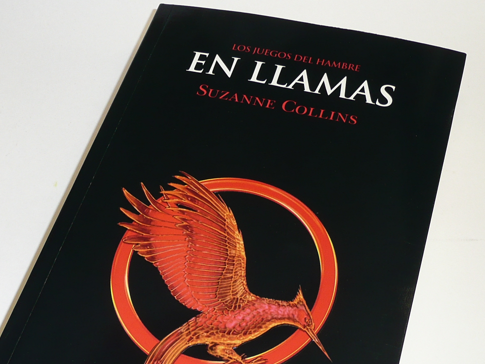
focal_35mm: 66
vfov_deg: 22.2
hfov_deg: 29.4
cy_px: 235
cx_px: 233
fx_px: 924
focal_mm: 5.8
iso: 100
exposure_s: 1/30
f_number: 3.7
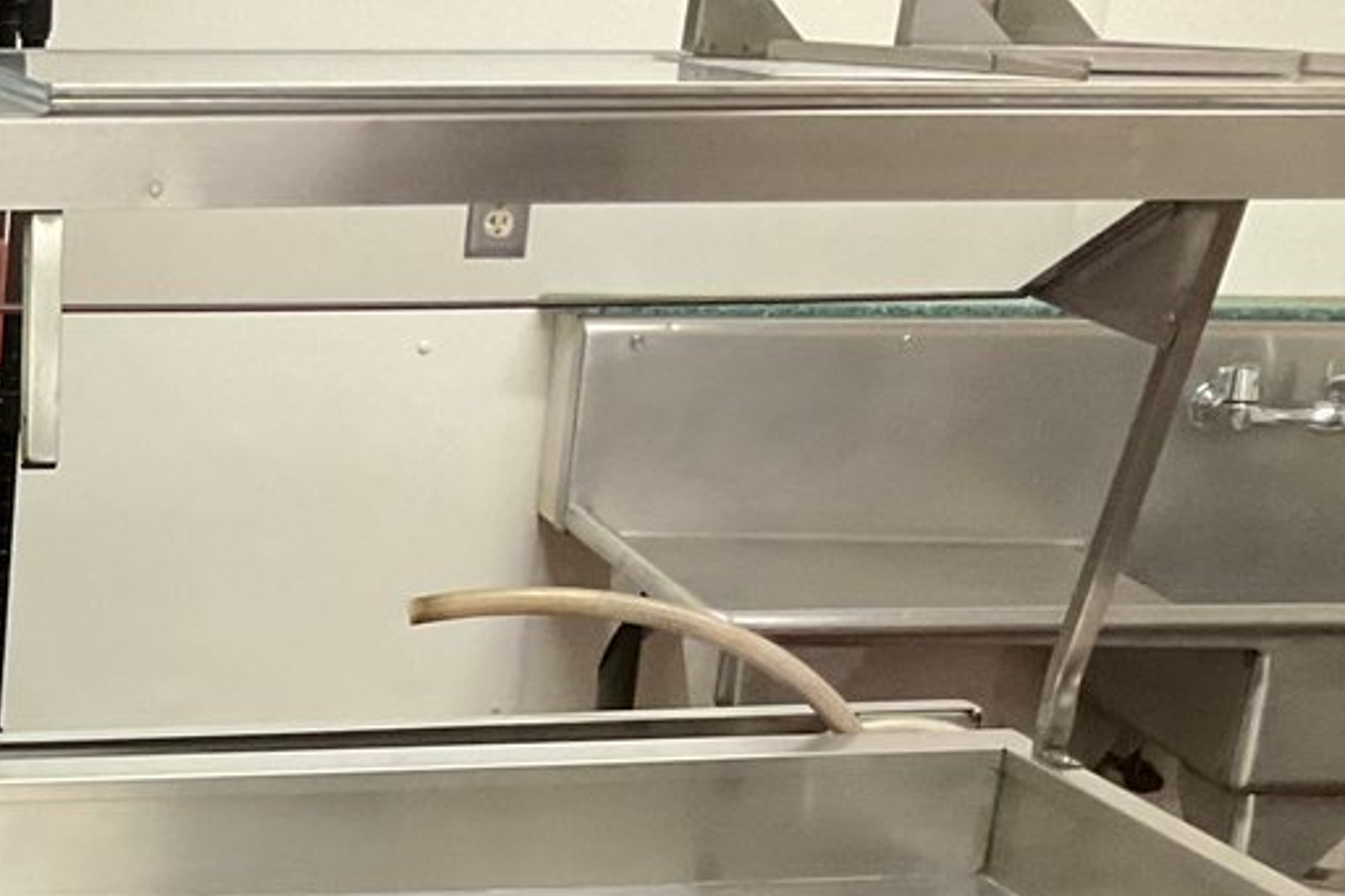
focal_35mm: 89
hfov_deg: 21.1
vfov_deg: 14.9
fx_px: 3325
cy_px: 1047
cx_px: -321
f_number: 1.8
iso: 200
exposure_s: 1/60
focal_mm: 3
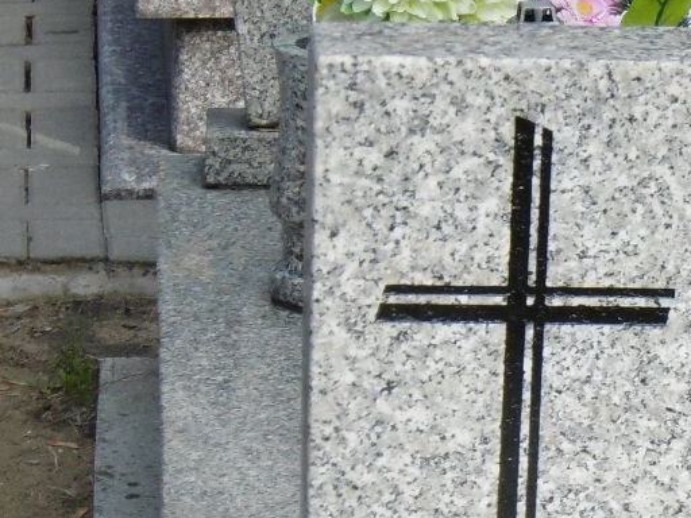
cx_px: 821
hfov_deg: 8.3
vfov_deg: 6.3
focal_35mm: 236
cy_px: 531
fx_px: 4711
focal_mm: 10.5
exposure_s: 1/320
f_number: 4.2
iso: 100
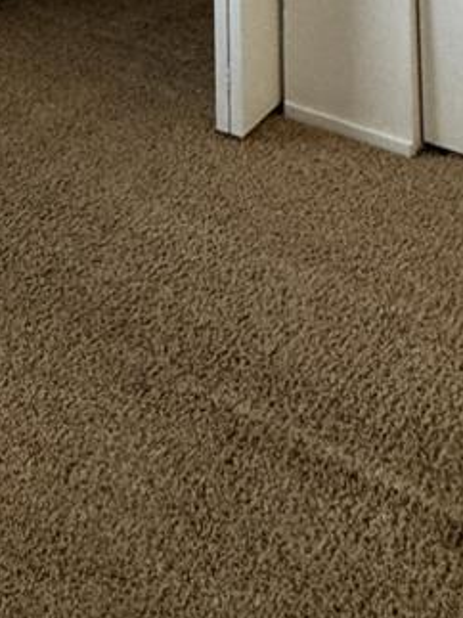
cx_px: 28
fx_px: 1160
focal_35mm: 65
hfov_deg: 21.9
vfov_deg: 20.7
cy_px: -496
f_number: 2.2
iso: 200
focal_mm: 2.22
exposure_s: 1/60
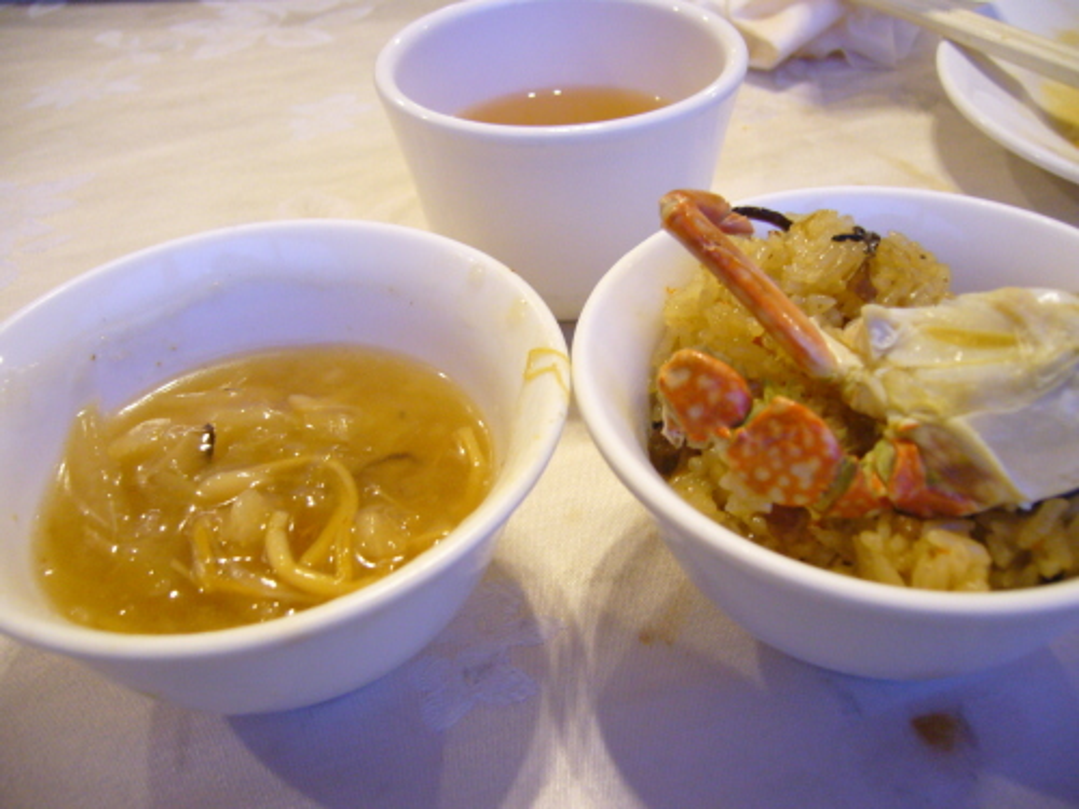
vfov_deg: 40.7
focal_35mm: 35
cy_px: 404
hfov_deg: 52.6
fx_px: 1091
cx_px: 540
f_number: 2.8
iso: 200
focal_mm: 5.8
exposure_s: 1/10
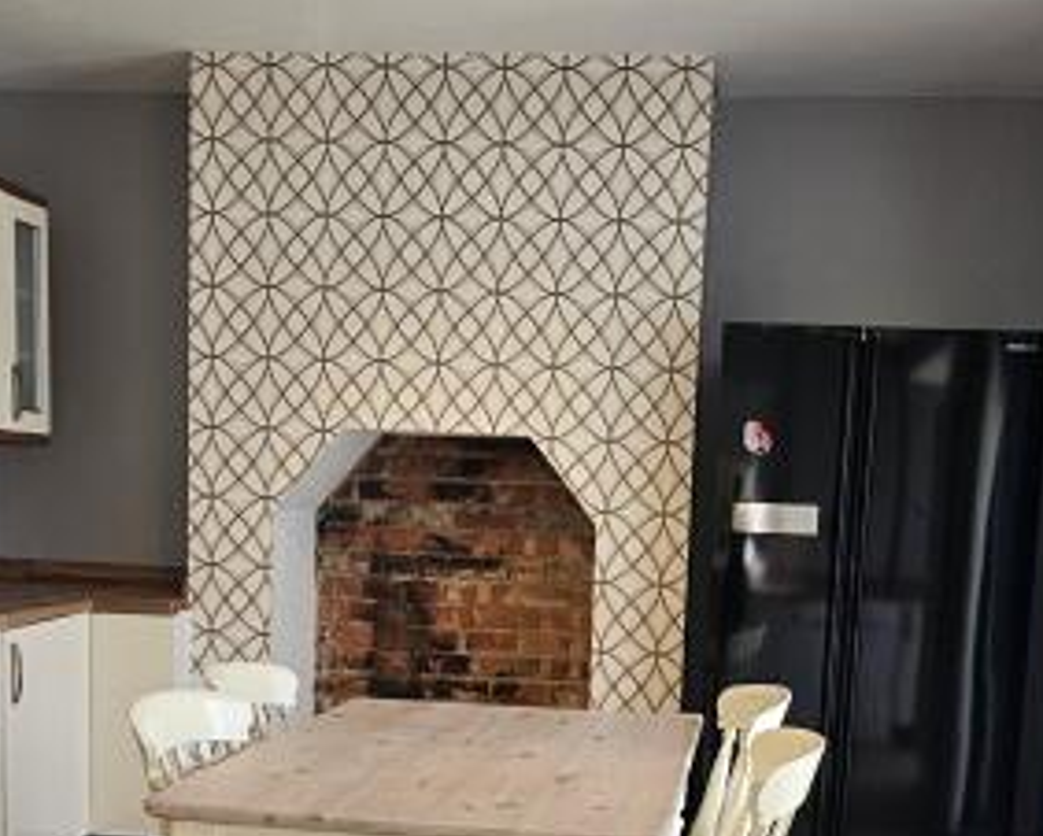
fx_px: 1421
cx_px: 555
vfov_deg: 31.4
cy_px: 732
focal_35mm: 46
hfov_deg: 40.3
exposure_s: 1/50
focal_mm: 2.2
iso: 80
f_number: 2.2
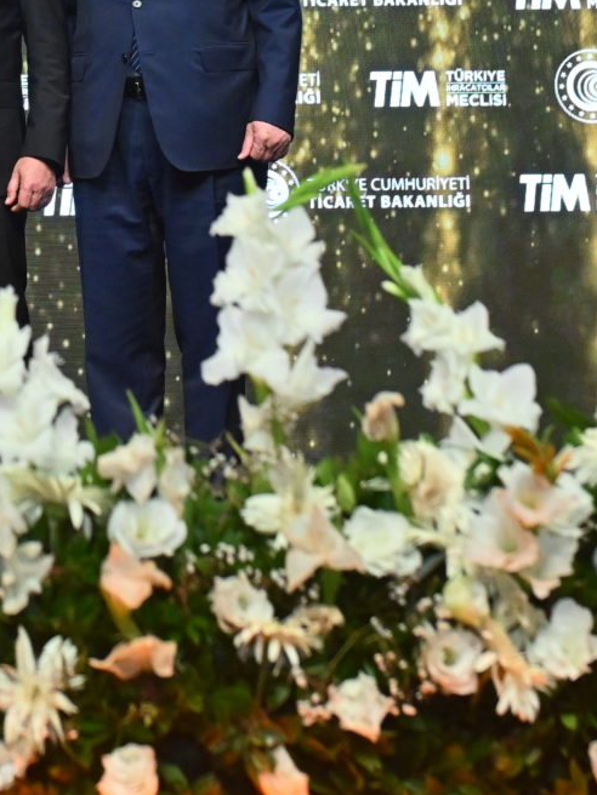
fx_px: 3449
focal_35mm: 150
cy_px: -231
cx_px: -188
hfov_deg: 9.7
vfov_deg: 12.7
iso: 1250
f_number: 4.5
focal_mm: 40
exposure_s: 1/200
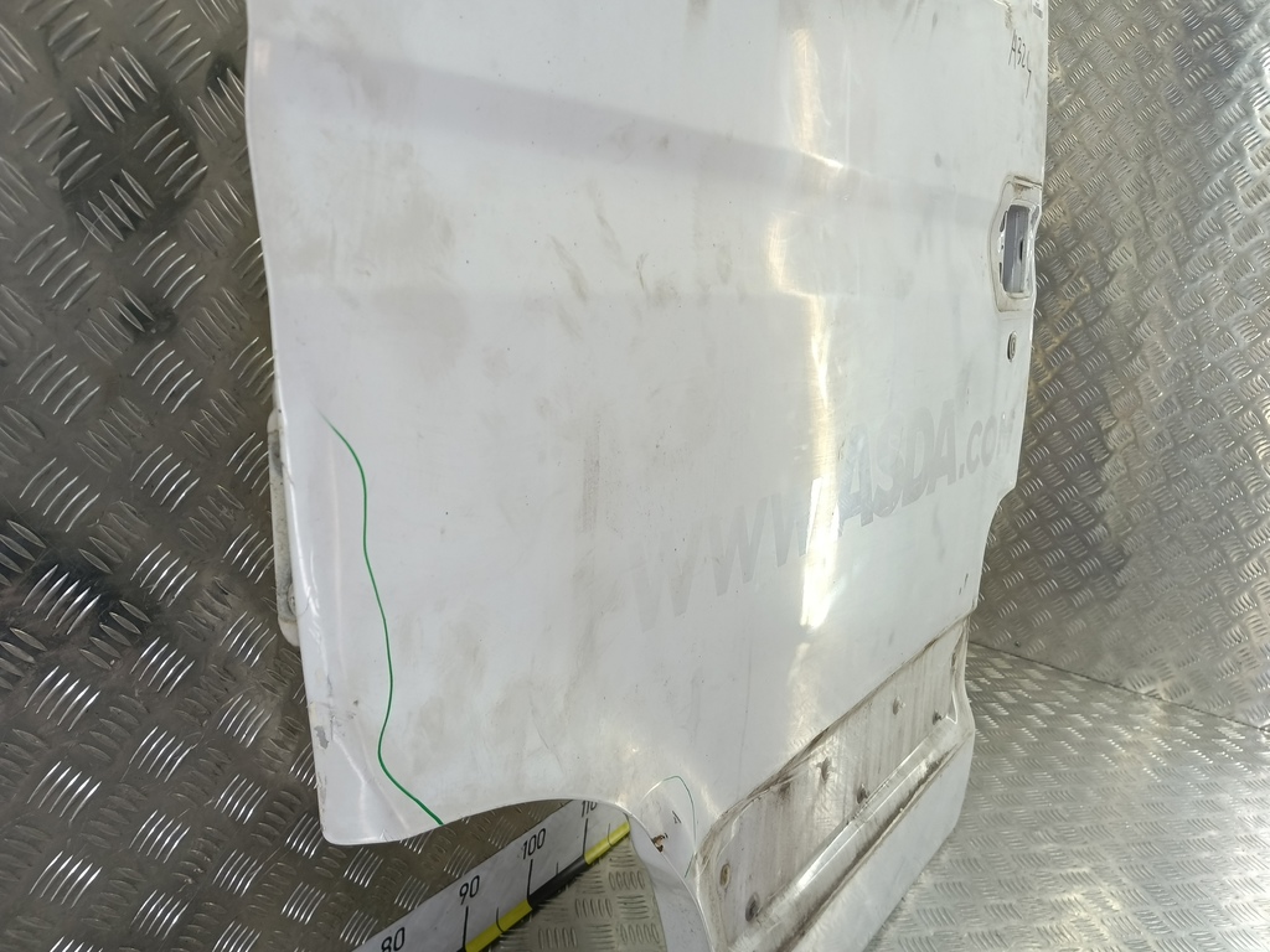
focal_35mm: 27
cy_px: 476
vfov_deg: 51.4
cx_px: 635
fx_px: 991
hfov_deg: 65.3
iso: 93
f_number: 1.6
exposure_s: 1/50
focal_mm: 4.11
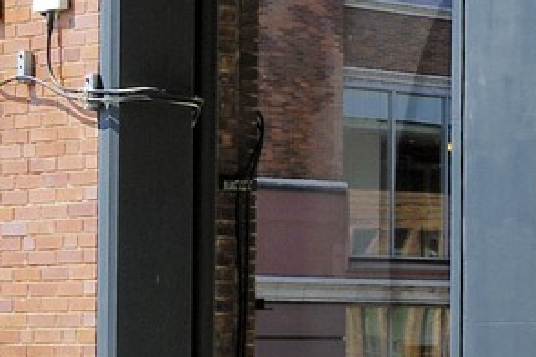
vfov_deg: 7.9
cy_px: 268
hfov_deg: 10.8
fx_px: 2590
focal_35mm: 174
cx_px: 1059
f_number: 11
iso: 200
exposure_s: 1/160
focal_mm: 32
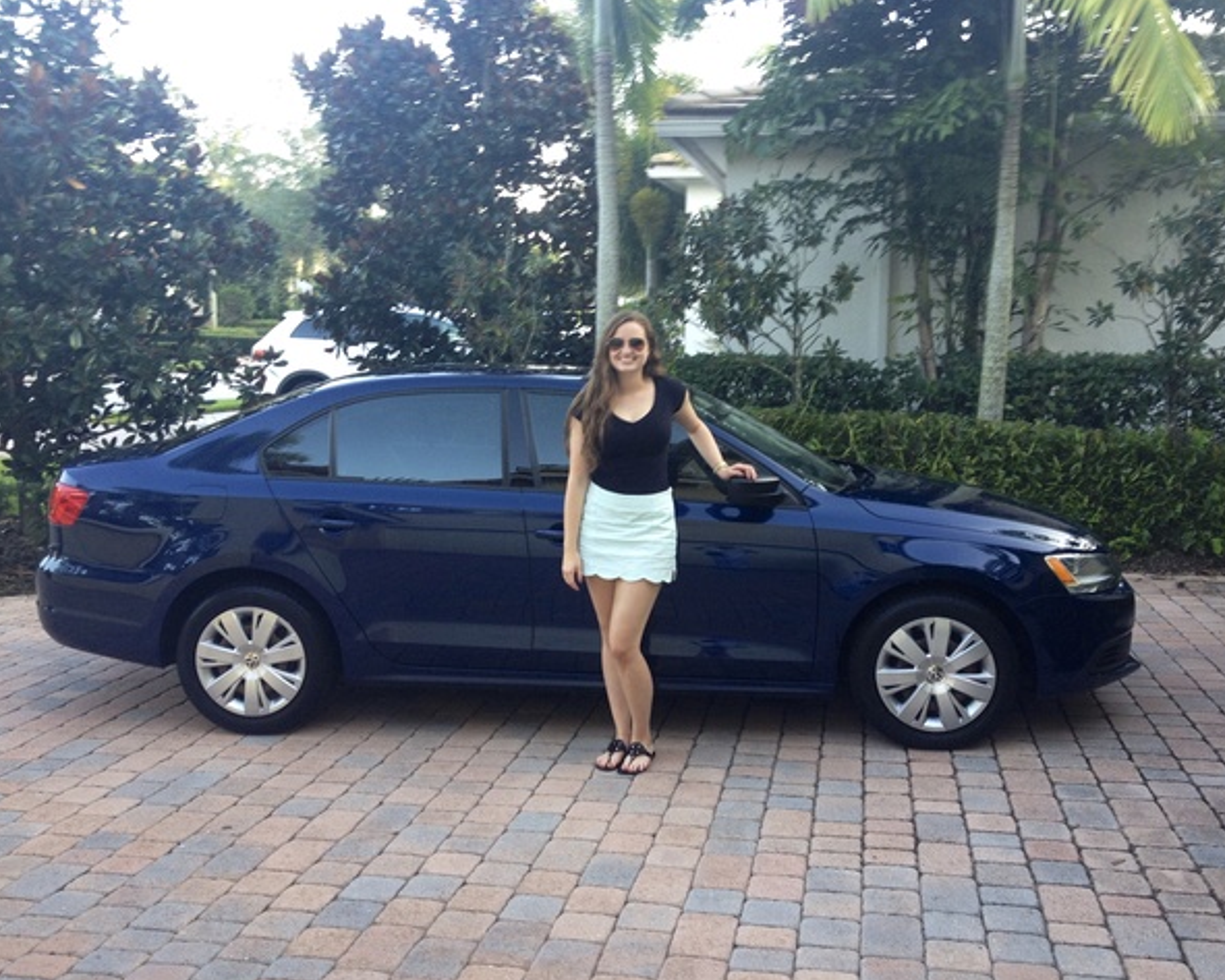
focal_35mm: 37
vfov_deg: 40.1
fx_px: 1342
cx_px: 651
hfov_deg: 49.0
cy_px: 491
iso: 50
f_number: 2.4
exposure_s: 1/40
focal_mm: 4.28
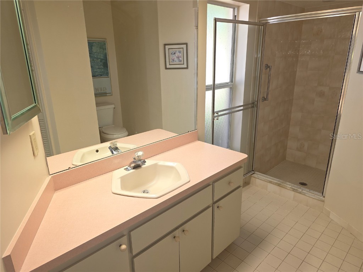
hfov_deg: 73.9
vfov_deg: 58.9
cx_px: 182
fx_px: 241
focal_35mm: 23
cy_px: 136
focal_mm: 6.3
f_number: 1.7
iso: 64
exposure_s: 1/60
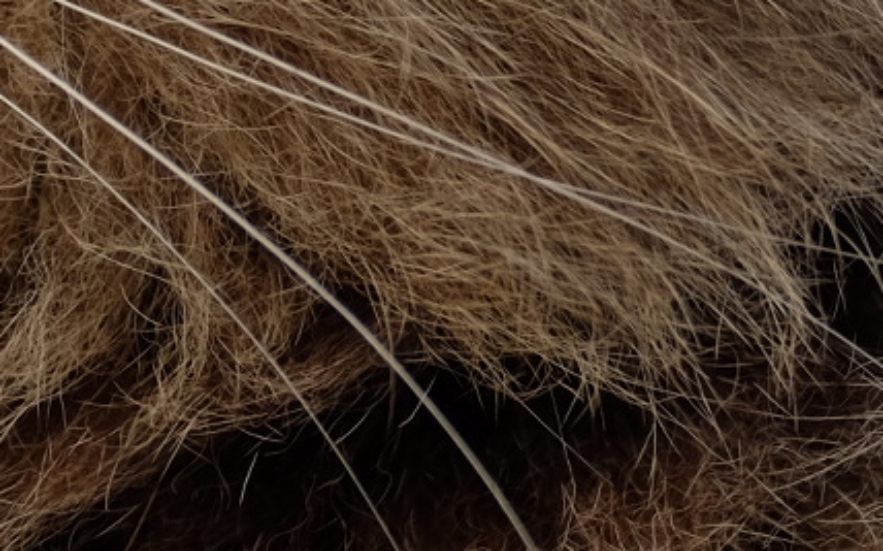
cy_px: -489
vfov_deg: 1.8
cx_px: -751
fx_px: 17702
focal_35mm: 736
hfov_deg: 2.8
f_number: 5.6
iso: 400
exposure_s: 1/125
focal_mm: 115.9
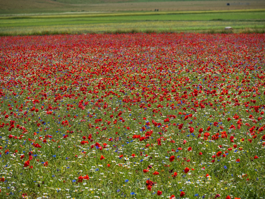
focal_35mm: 200
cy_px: 100
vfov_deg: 7.4
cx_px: 132
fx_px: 1531
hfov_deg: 9.9
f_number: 5
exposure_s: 1/1600
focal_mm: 100
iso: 200
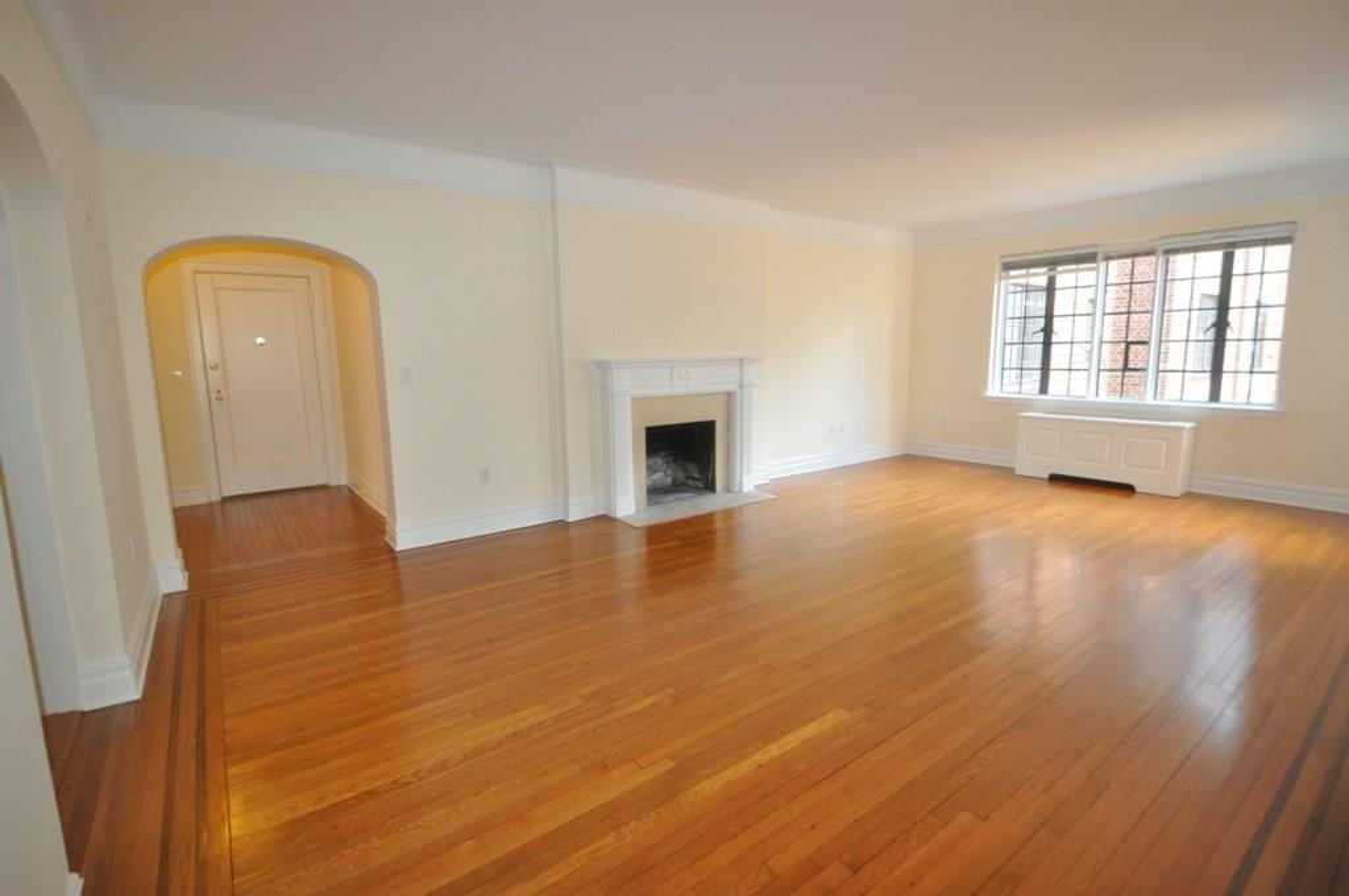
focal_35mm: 15
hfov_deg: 100.5
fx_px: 561
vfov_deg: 77.2
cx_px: 674
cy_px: 448
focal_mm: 10
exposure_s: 1/60
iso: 800
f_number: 4
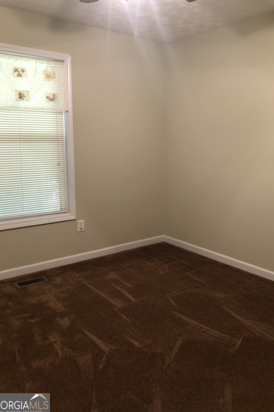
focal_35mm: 30
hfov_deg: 43.6
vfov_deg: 61.9
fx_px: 343
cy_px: 202
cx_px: 145
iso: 80
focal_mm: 3.99
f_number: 1.8
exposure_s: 1/15
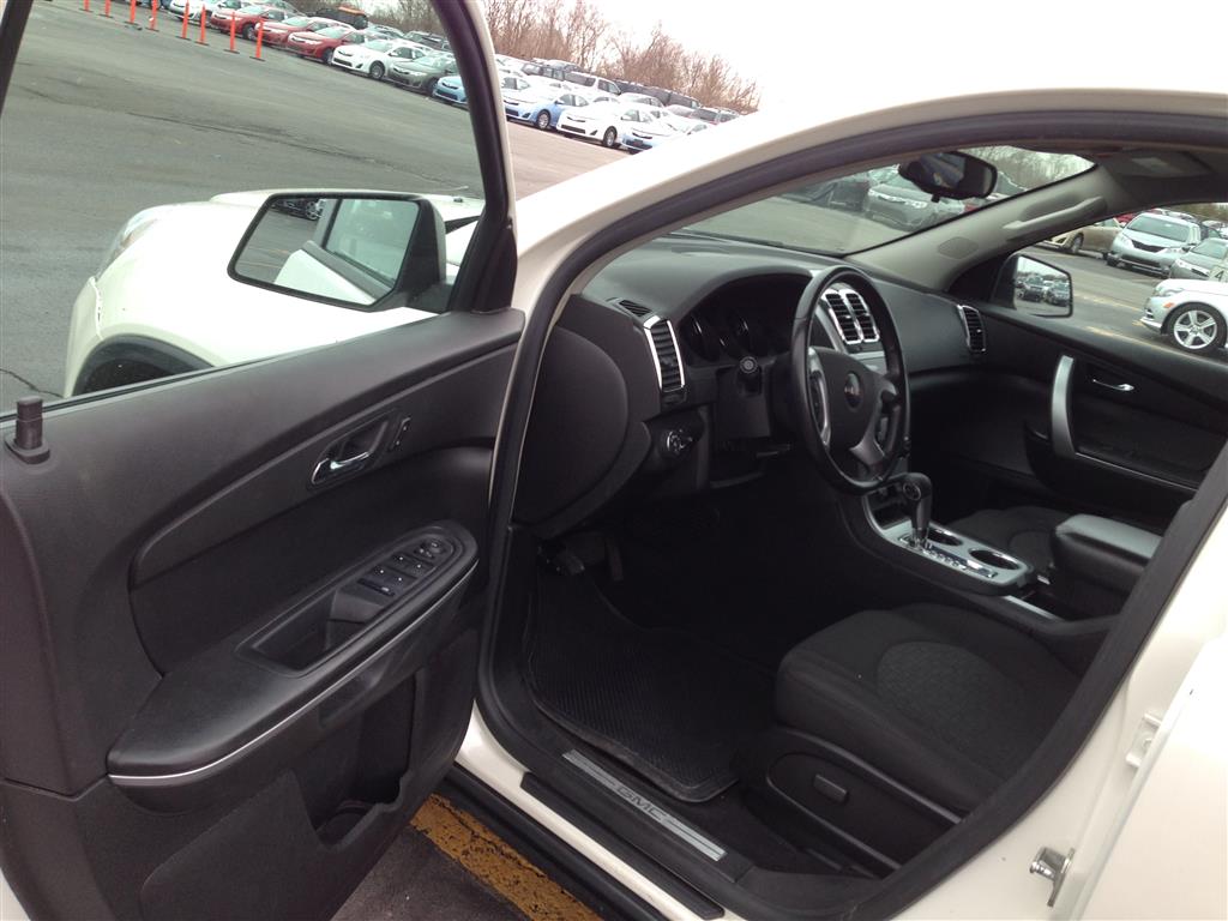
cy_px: 460
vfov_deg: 42.9
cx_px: 614
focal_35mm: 33
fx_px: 1171
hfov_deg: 55.4
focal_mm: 4.13
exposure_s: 1/169
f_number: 2.4
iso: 50
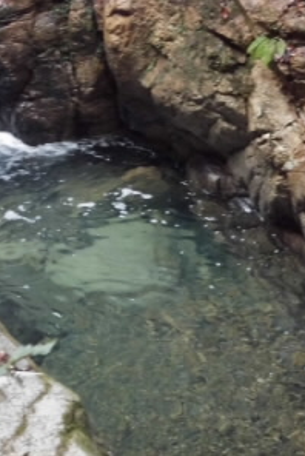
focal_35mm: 132
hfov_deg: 10.4
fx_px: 1673
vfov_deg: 15.5
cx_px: 85
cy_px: 226
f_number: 4.7
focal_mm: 16.9
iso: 800
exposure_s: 1/40
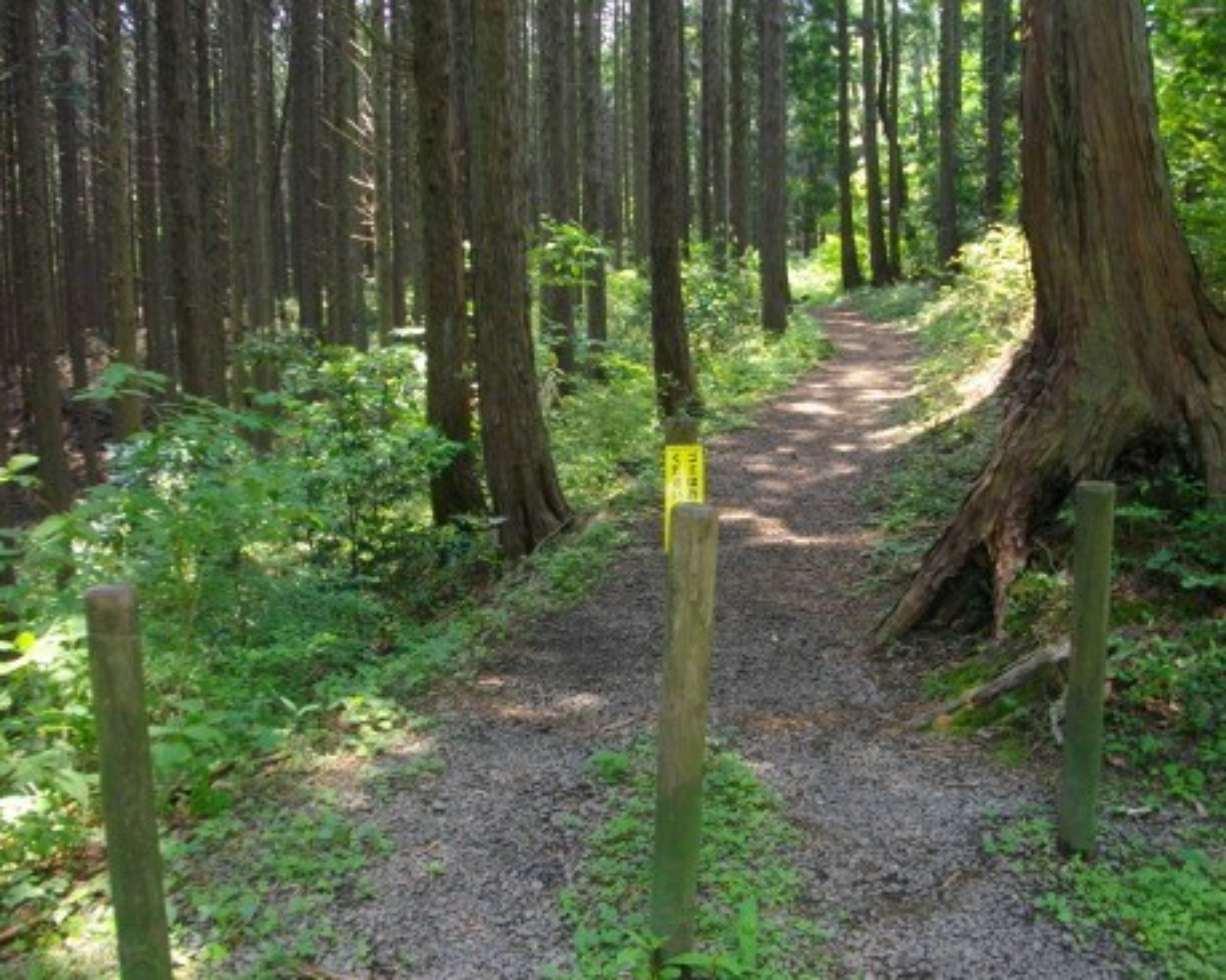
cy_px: 482
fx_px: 1233
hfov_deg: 52.8
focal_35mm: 34
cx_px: 662
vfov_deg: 43.3
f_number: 2.9
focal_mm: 5.7
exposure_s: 1/100
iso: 230
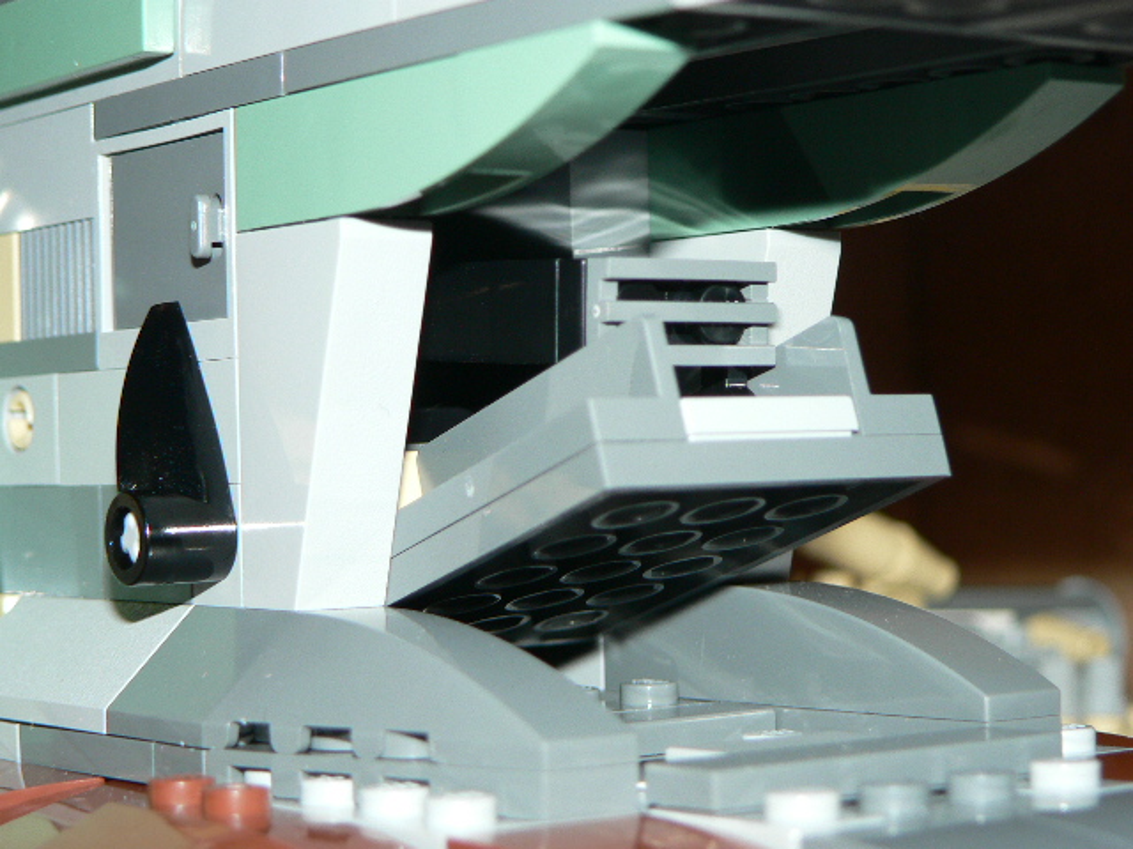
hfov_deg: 22.5
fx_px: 2848
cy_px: 424
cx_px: 566
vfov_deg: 17.0
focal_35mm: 87
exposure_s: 1/60
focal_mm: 14.5
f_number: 3.2
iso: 100
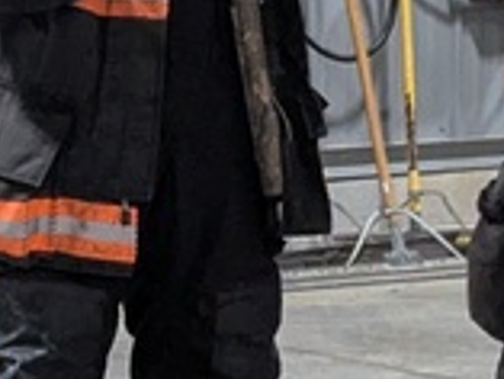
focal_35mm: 313
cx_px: 22
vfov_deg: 4.8
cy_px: 27
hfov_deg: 6.3
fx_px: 4561
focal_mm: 6.81
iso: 1290
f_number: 1.85
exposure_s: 1/223
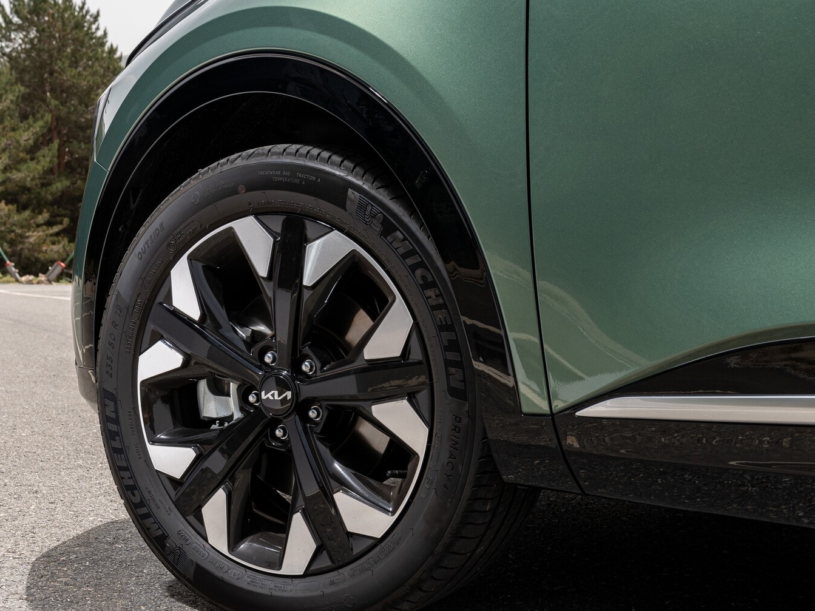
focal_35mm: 55
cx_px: 348
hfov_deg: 34.9
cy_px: 348
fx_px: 1295
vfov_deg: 26.5
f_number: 9
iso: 200
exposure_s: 1/100
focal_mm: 40
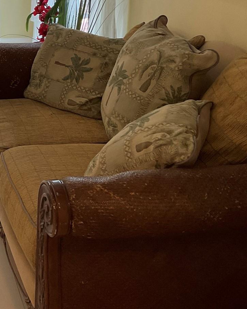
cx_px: -38
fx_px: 585
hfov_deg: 22.3
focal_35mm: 64
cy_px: 47
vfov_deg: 28.7
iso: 64
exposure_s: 1/120
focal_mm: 3
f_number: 1.8
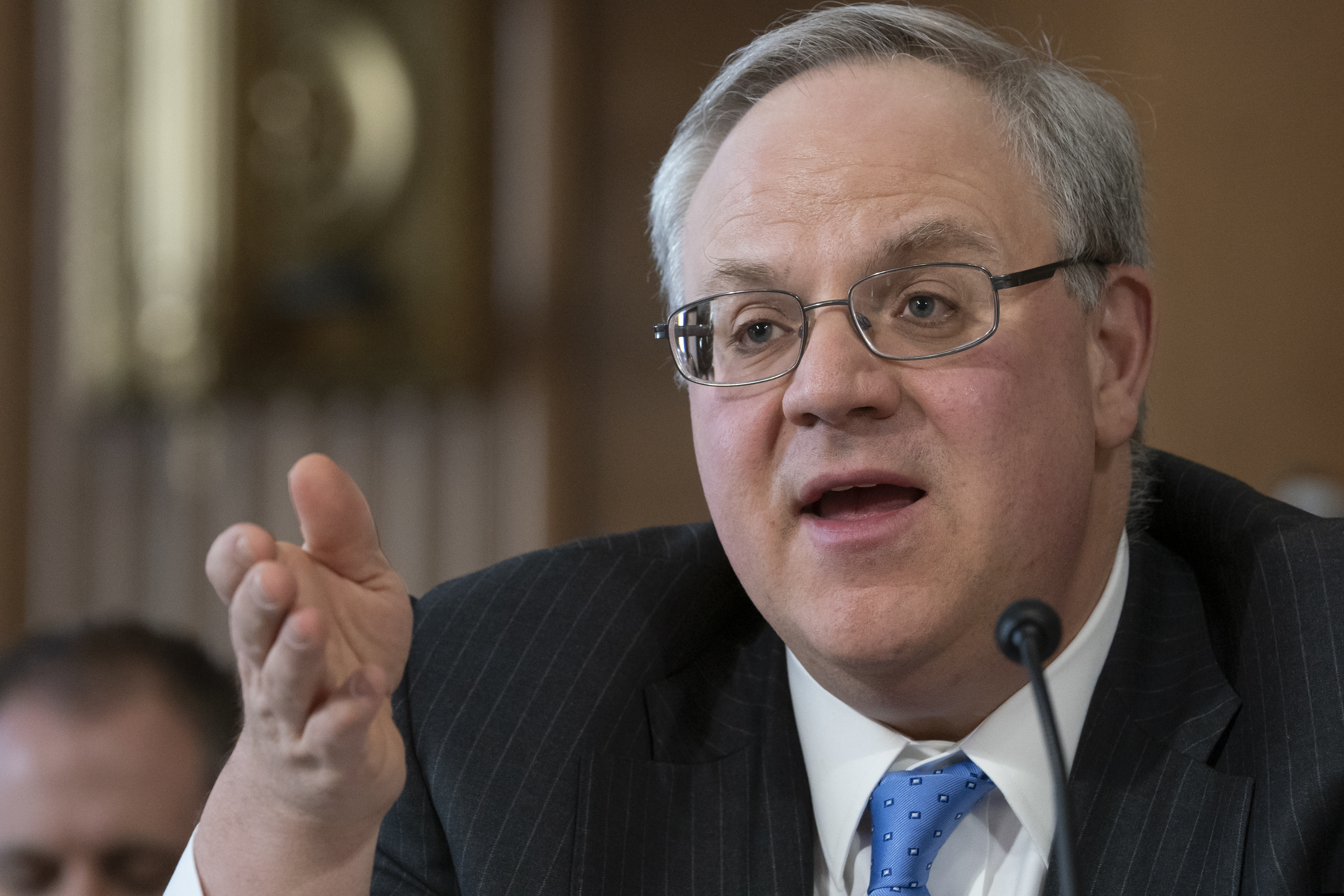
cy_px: 448
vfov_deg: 4.9
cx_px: 672
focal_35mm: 283
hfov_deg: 7.3
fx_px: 10565
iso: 3200
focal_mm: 189
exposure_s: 1/320
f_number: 5
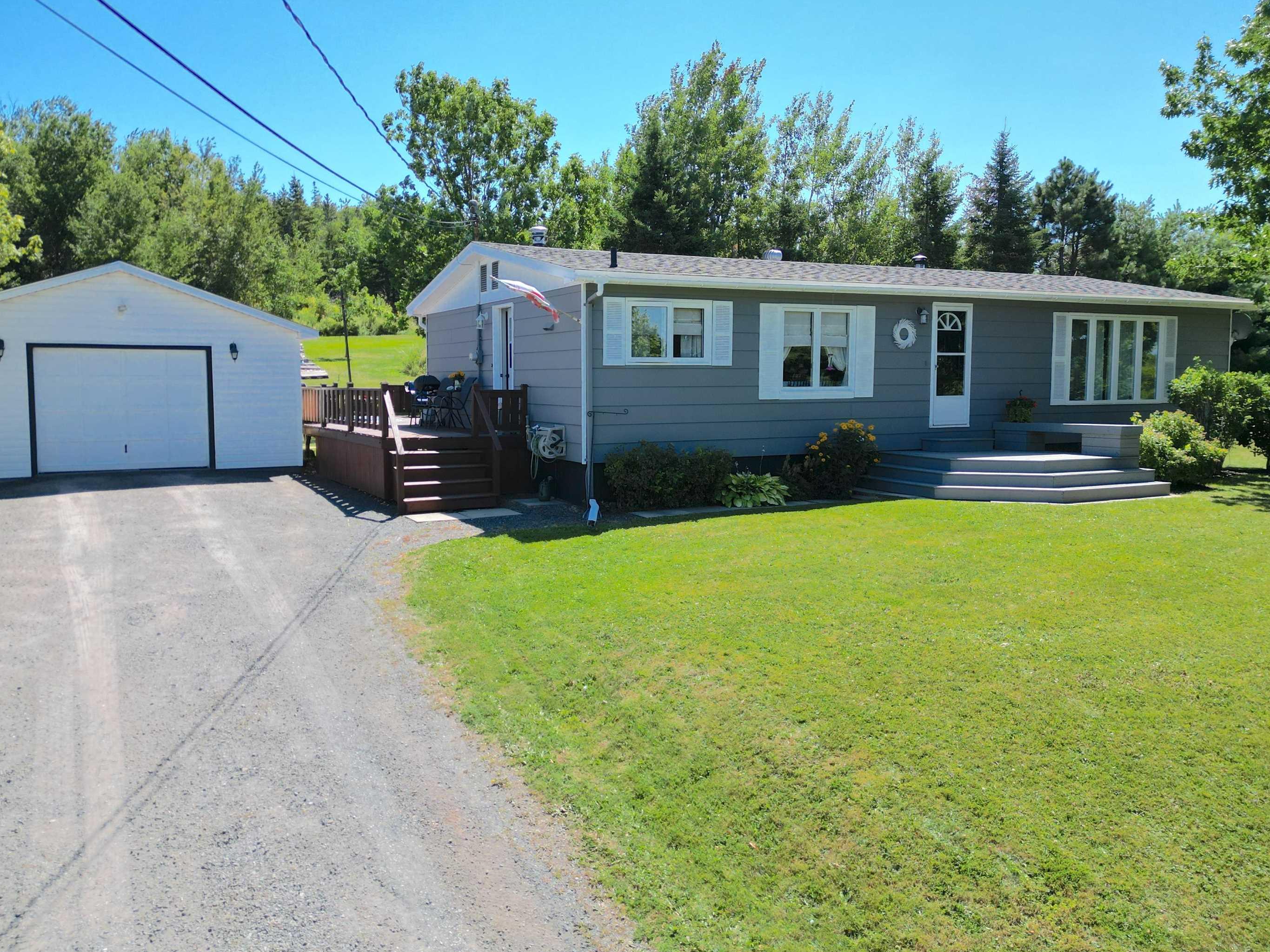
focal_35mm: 27
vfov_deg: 51.3
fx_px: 991
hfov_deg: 65.2
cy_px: 446
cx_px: 588
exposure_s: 1/2500
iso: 120
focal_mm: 6.72
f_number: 1.7
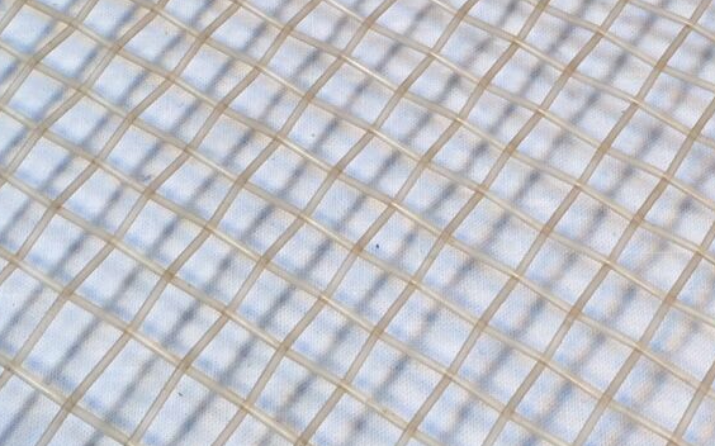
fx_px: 1734
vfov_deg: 14.5
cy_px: 62
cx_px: 489
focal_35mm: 89
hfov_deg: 23.2
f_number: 2.2
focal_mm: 4.15
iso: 50
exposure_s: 1/100
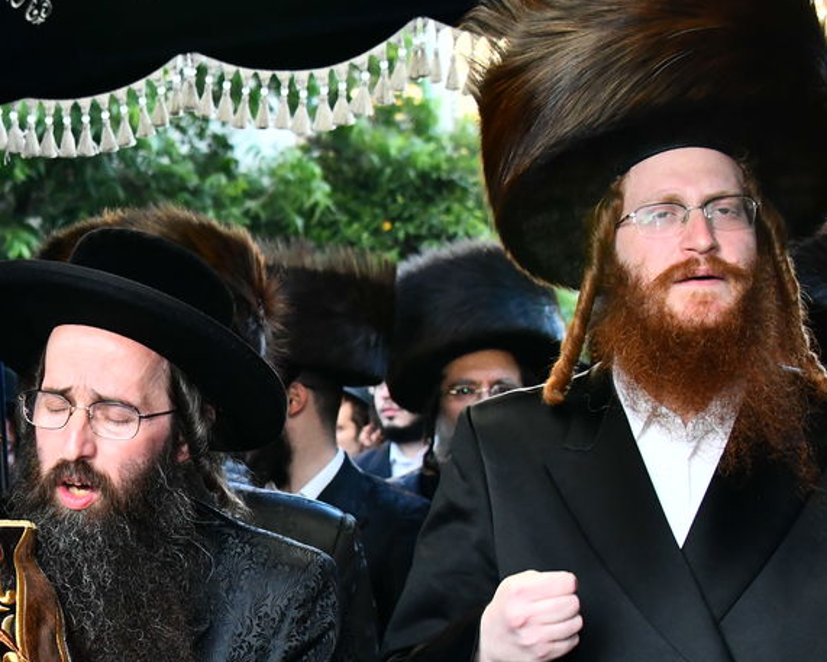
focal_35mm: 92
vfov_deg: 16.7
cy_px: 457
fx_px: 2252
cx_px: 64
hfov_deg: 20.3
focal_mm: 40
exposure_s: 1/500
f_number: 5.6
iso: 2000
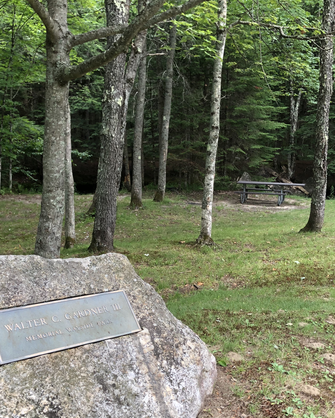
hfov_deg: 34.9
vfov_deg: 42.7
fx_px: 533
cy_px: 246
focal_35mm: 43
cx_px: 167
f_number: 1.8
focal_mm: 4
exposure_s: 1/120
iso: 25
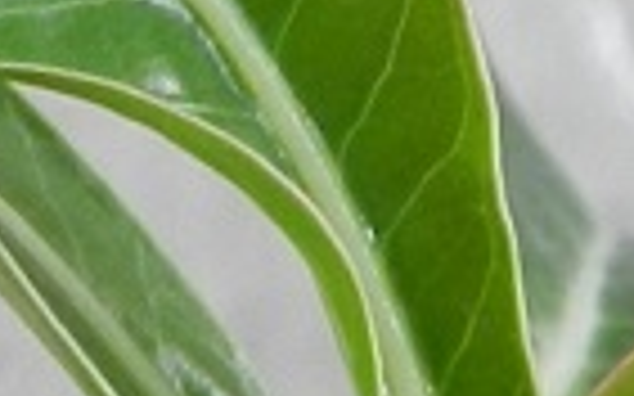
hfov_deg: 29.8
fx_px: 1192
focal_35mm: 69
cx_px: 292
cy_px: 612
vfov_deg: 16.9
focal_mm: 4
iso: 160
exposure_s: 1/60
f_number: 3.4
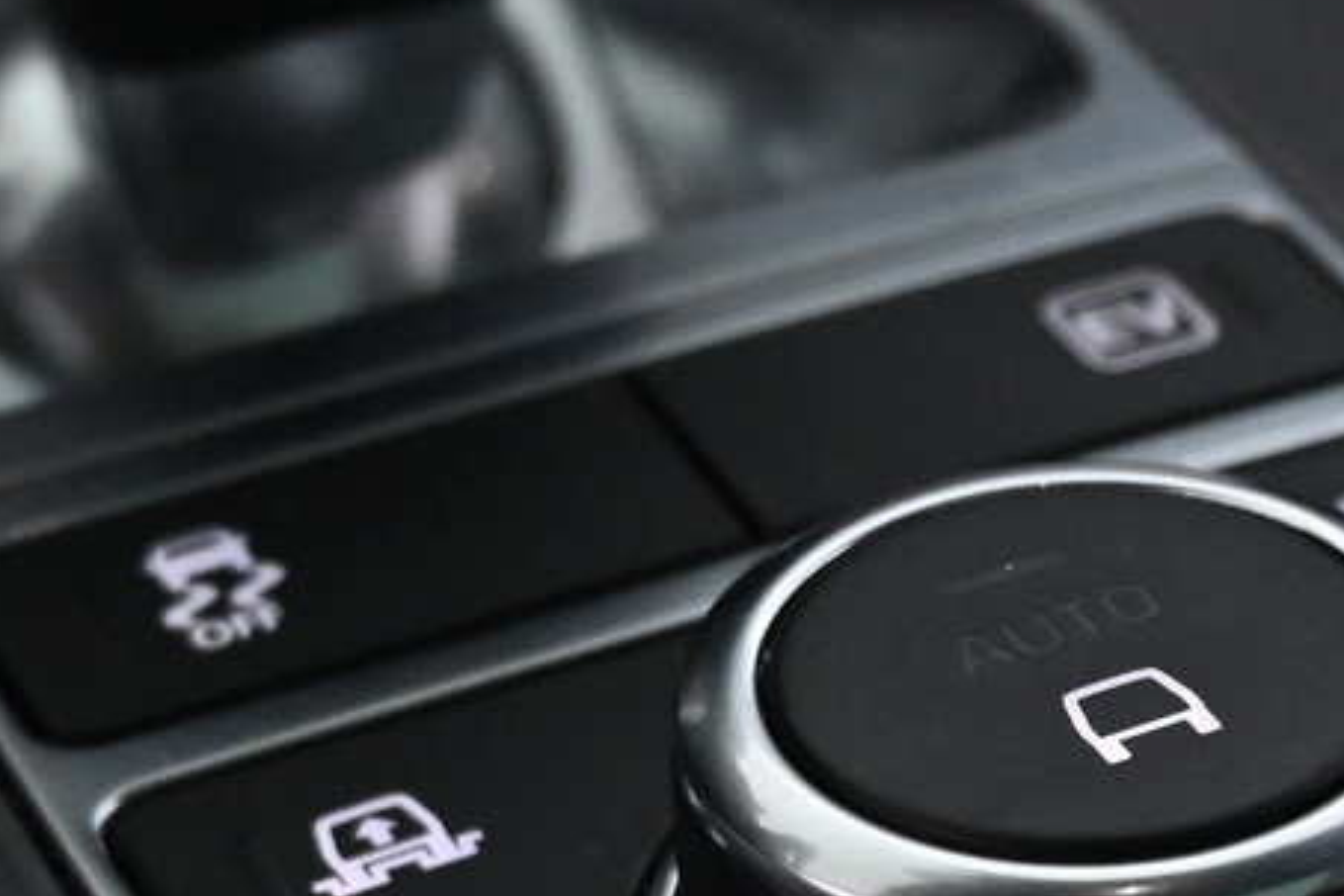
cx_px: 955
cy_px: 795
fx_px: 6010
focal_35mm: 161
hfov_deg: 12.7
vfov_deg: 8.5
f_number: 4.8
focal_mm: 30
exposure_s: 1/50
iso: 2800
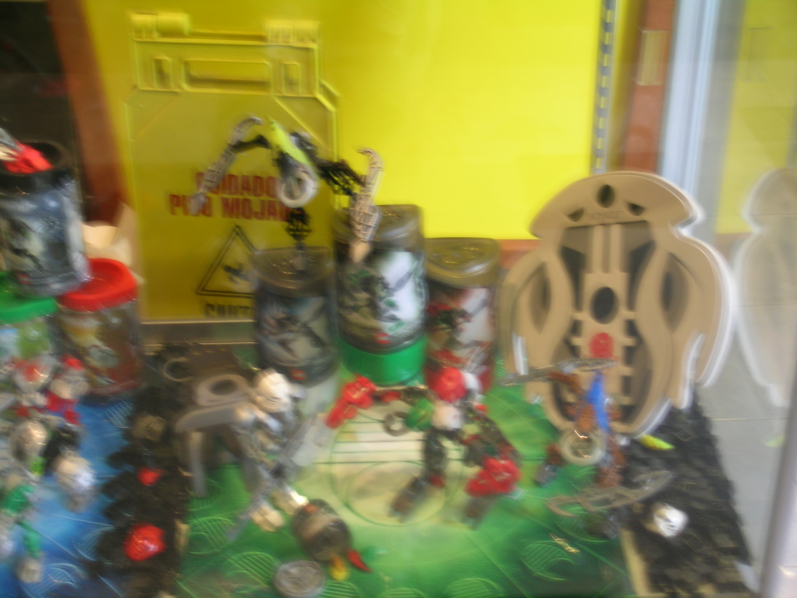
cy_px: 299
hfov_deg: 31.7
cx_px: 398
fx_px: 1404
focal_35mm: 61
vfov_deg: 24.0
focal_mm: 12.6
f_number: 3.7
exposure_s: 1/5.6
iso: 50
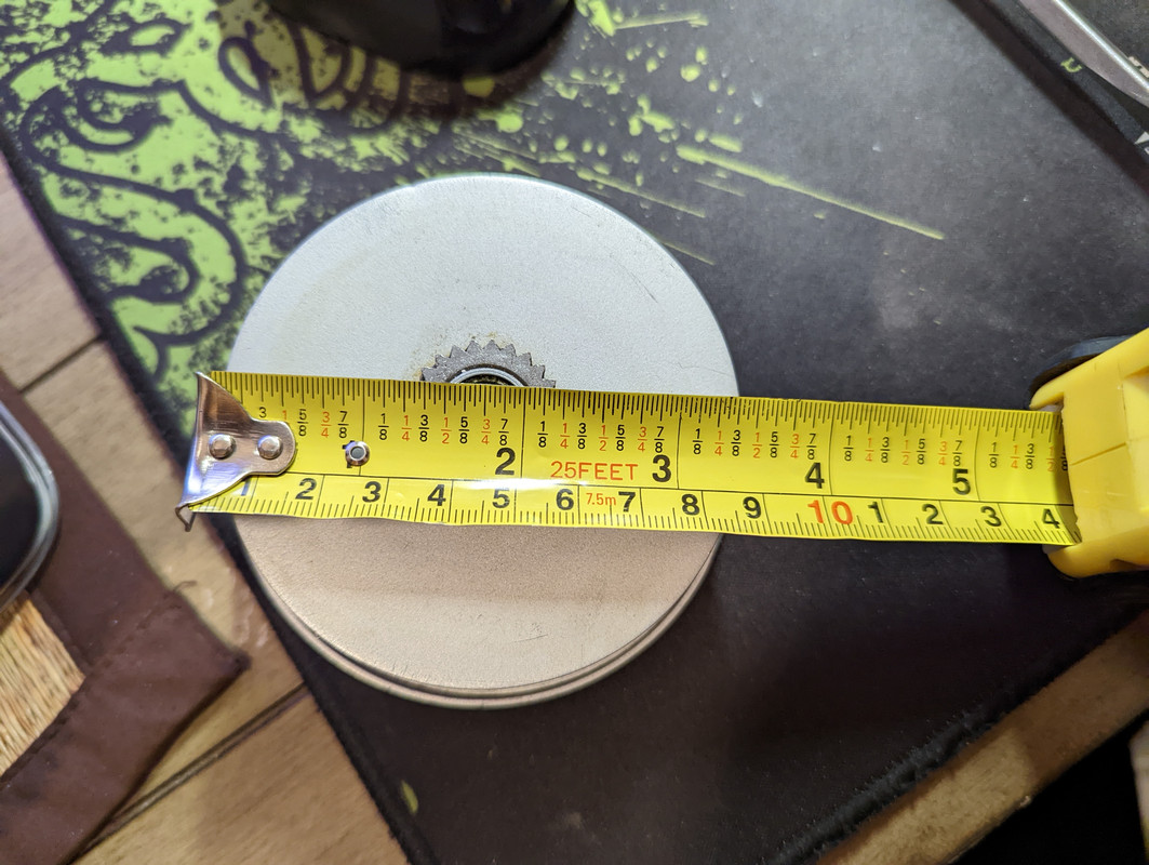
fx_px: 798
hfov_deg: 71.5
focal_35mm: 24
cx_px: 574
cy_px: 432
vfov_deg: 56.9
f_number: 1.85
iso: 608
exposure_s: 1/97.4
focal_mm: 6.81
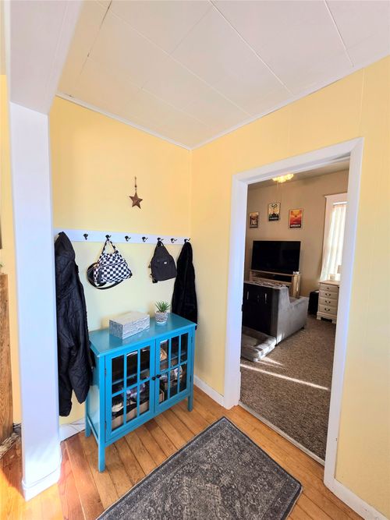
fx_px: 195
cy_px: 260
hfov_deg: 89.9
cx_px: 195
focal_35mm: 13
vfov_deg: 106.2
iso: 64
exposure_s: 1/120
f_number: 1.9
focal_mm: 2.2
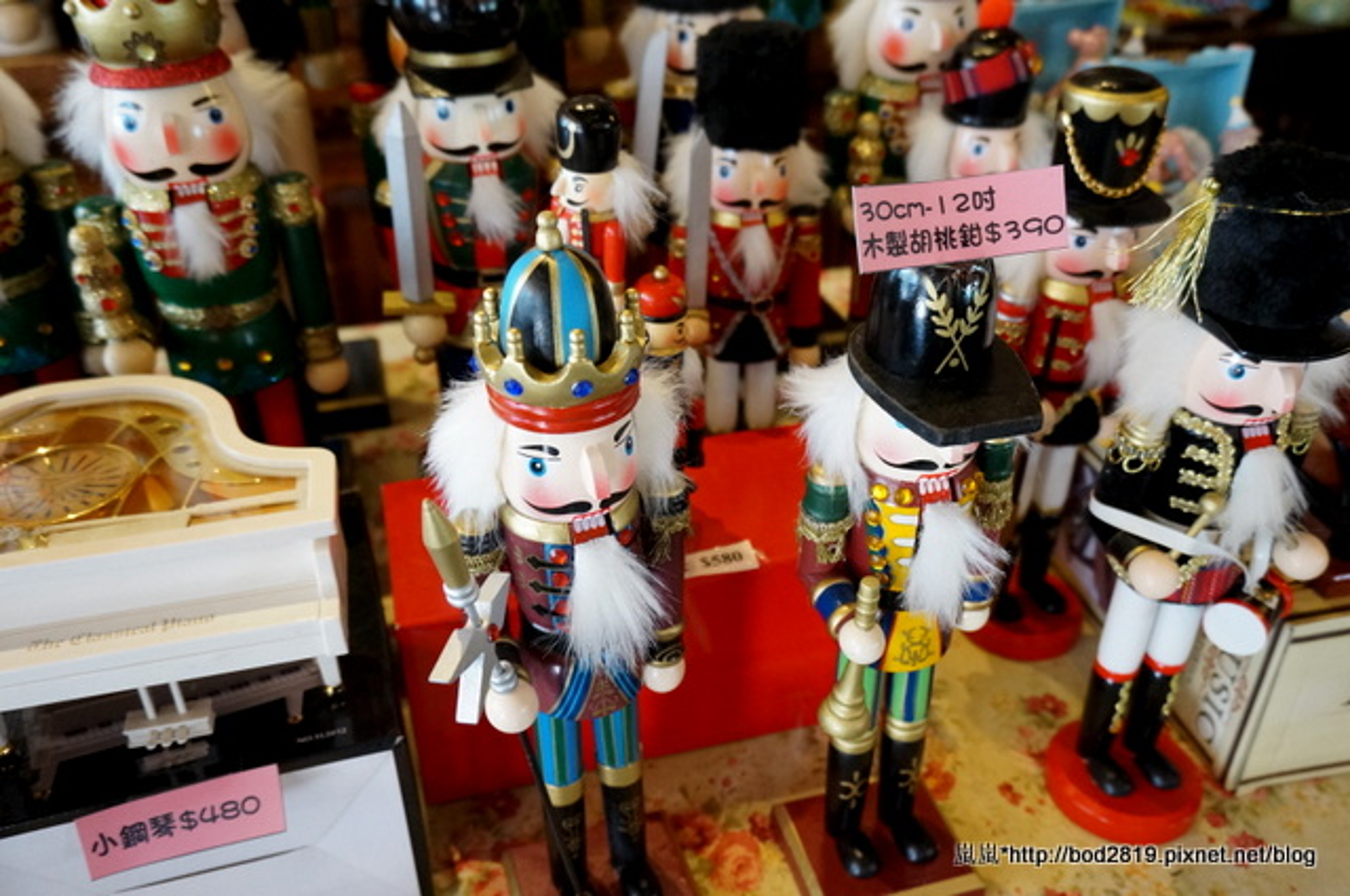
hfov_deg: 62.0
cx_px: 675
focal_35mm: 30
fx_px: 1124
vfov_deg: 43.5
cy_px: 448
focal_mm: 20
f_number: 4
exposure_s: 1/60
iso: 2000
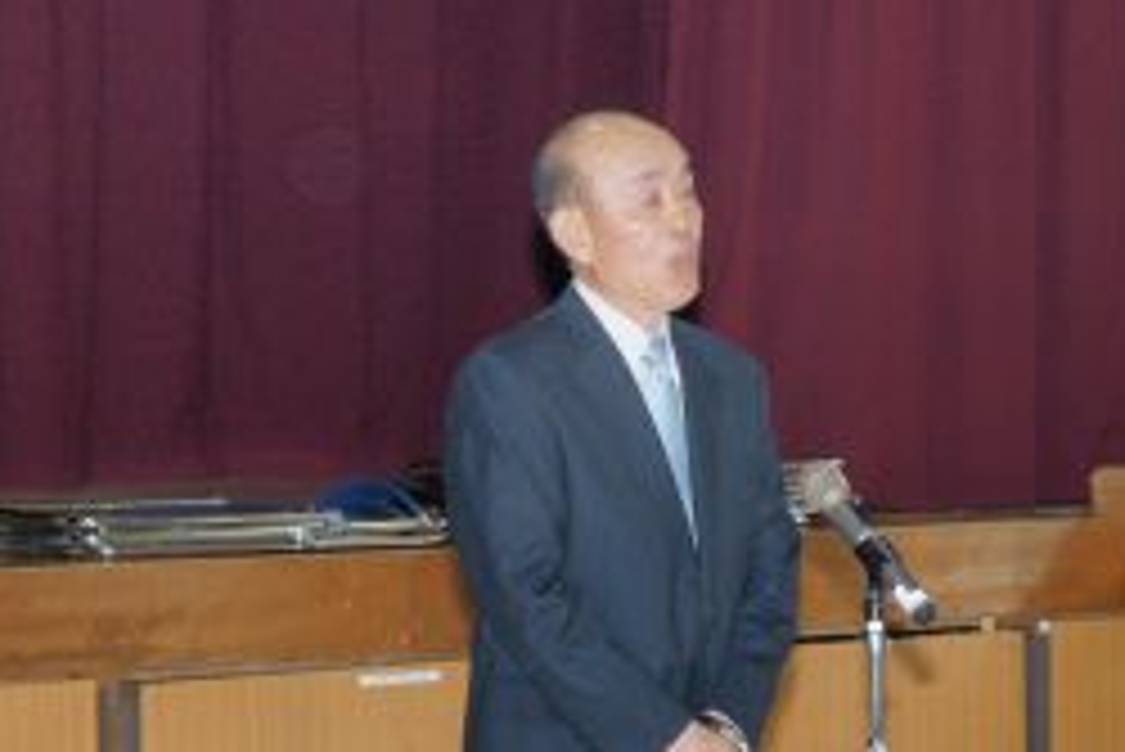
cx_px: 711
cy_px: 525
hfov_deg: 10.7
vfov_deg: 7.2
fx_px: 6003
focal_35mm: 192
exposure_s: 1/125
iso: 800
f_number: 8
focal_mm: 80
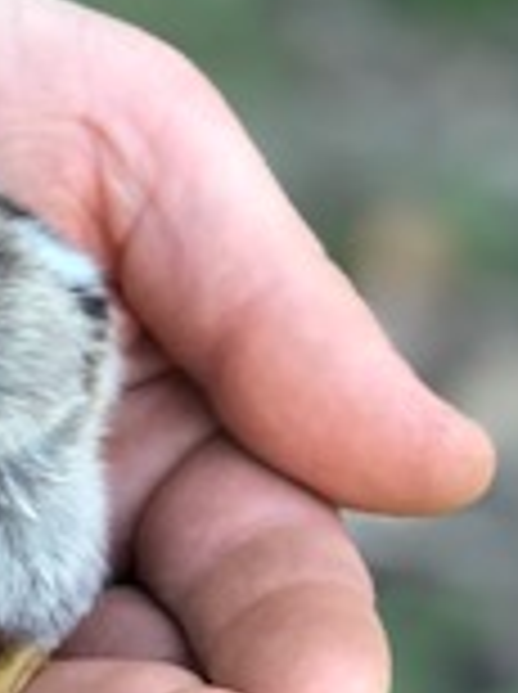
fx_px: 4742
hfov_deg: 6.1
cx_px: -500
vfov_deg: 8.4
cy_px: 342
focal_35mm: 237
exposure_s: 1/30
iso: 25
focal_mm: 6.6
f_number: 2.8
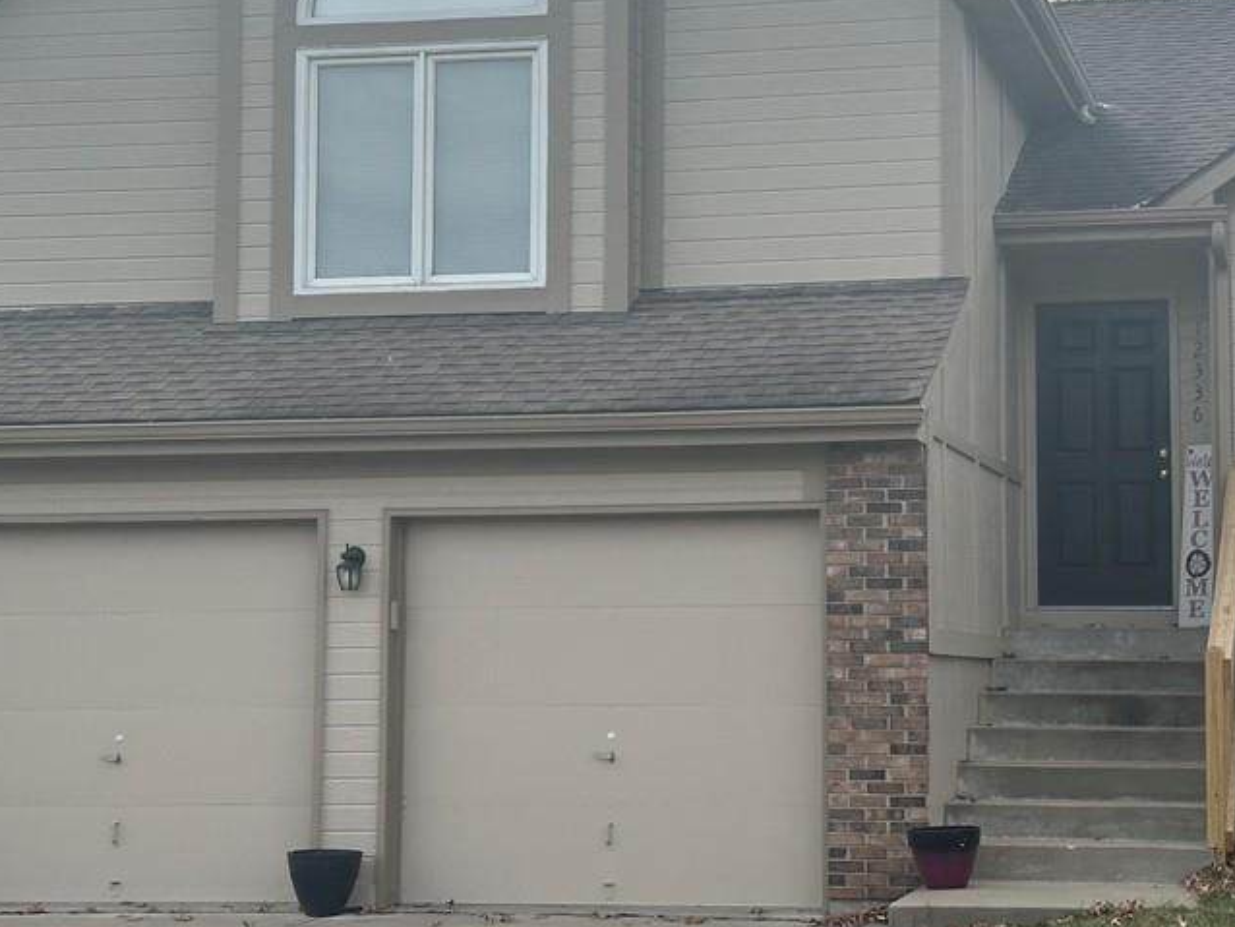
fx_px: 2748
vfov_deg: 19.1
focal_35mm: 77
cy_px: 389
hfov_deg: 25.2
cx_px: 794
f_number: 1.78
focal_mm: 6.86
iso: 64
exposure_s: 1/962
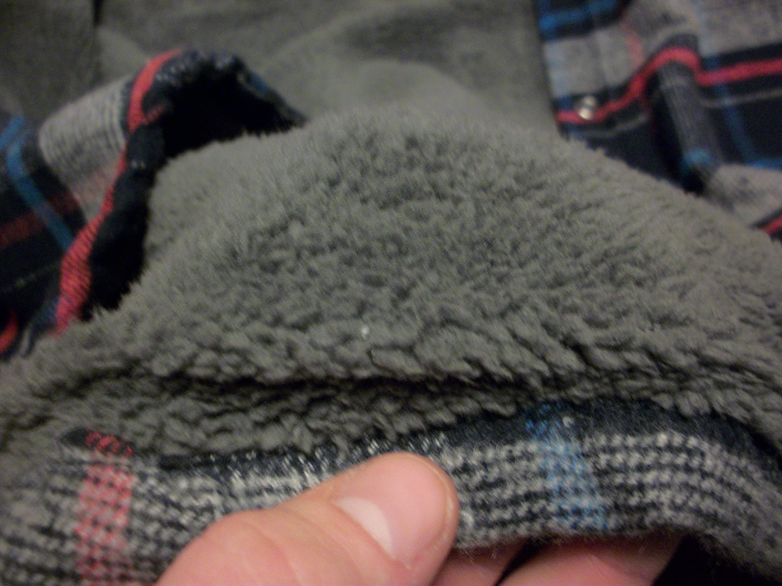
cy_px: 293
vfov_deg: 40.7
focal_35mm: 35
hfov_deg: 52.6
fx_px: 791
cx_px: 391
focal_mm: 6.3
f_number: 3.1
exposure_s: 1/8
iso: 250
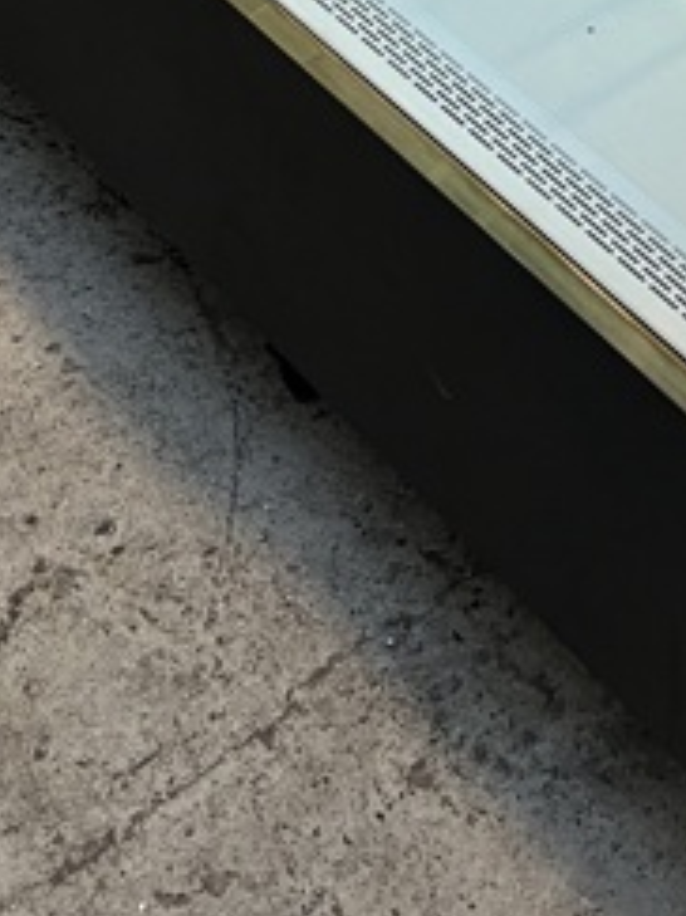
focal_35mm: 87
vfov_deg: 20.1
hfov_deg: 16.7
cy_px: -356
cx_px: 656
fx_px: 2301
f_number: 1.5
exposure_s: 1/60
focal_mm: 5.7
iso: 125
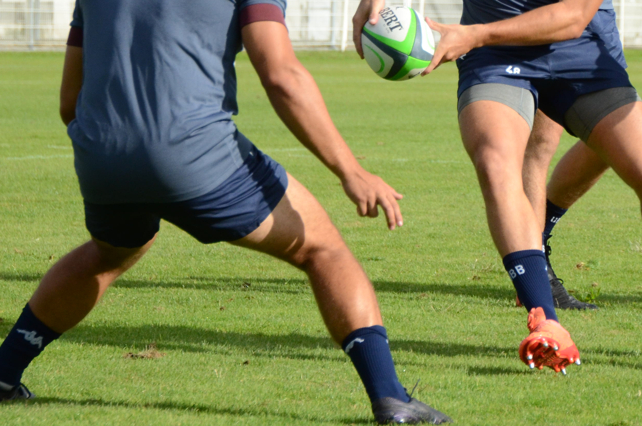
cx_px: 489
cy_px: 50
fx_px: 5552
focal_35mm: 312
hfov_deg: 6.6
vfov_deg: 4.4
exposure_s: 1/3200
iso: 800
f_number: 6
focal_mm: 105
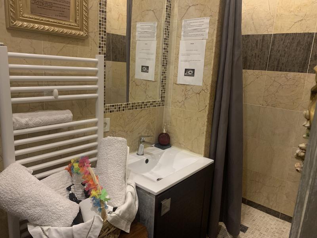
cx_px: 158
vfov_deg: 53.1
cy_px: 119
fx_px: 238
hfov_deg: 67.3
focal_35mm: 26
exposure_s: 1/25
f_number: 1.8
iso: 500
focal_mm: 4.25
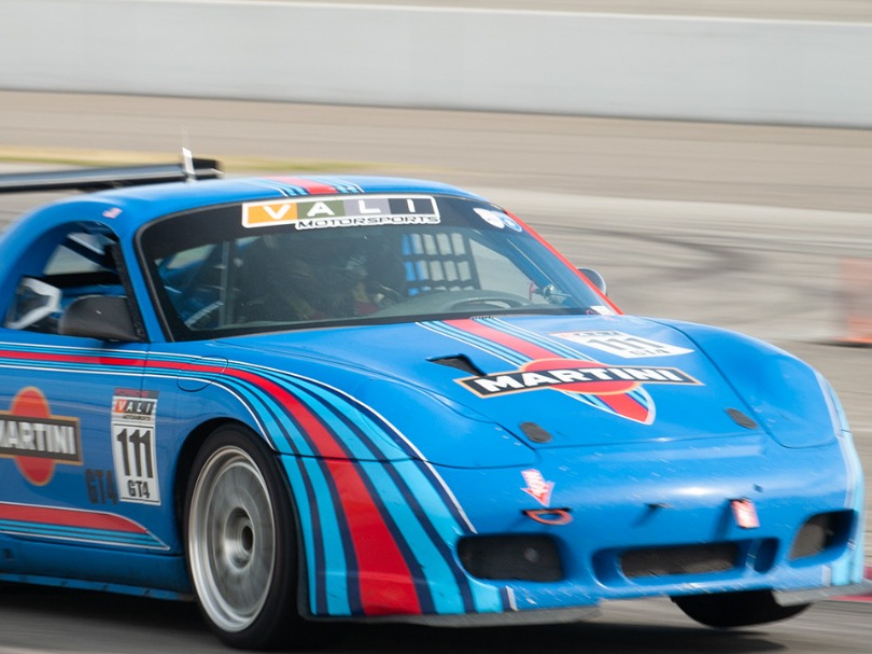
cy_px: 305
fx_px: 7026
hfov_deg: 7.1
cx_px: 210
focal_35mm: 279
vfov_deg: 5.3
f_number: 13
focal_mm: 145
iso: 200
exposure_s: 1/60
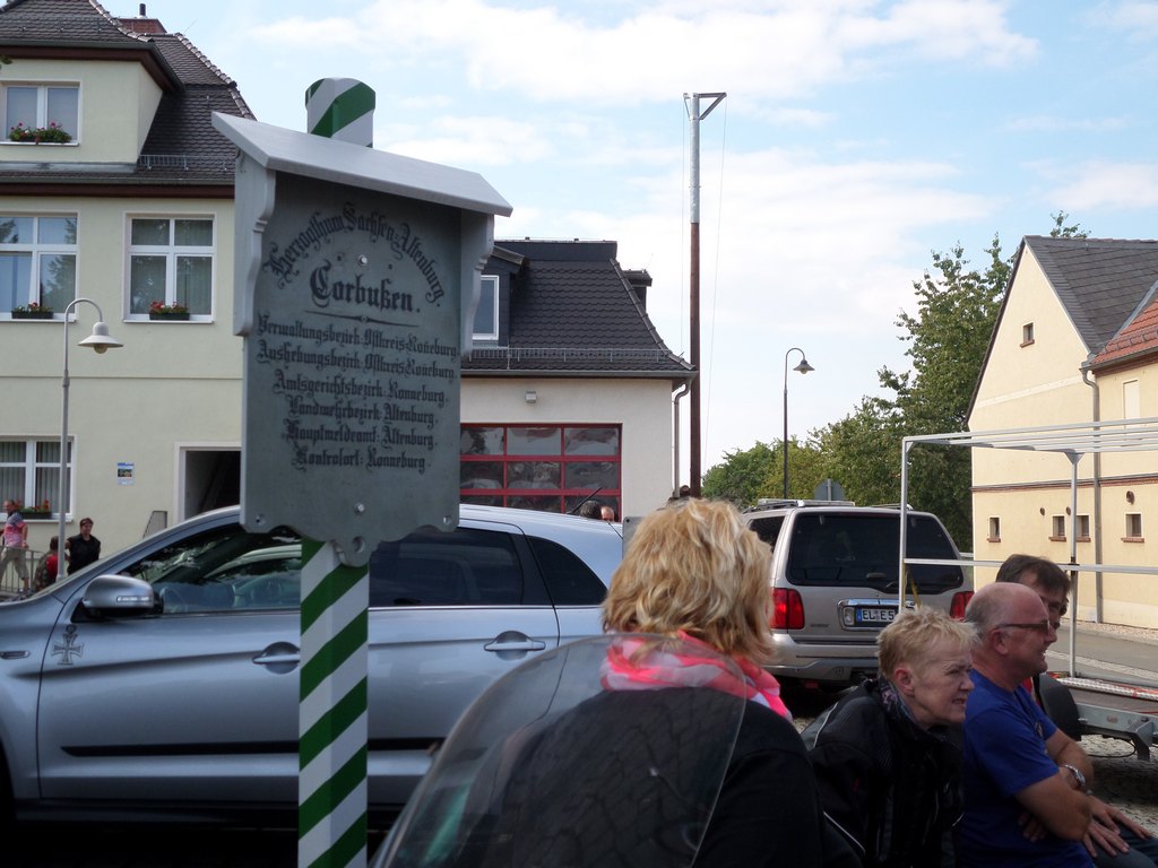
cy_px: 434
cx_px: 579
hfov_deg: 44.8
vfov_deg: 34.3
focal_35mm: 42
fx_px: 1405
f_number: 3.9
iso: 80
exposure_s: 1/350
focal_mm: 7.6
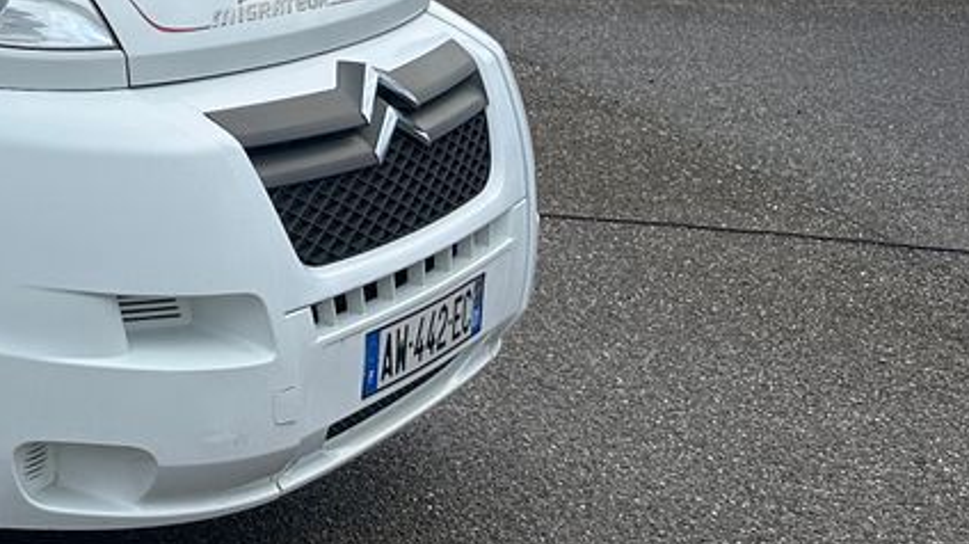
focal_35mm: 79
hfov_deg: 22.4
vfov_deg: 14.6
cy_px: -169
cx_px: -464
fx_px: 2029
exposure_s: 1/634
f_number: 1.78
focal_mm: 6.86
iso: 80
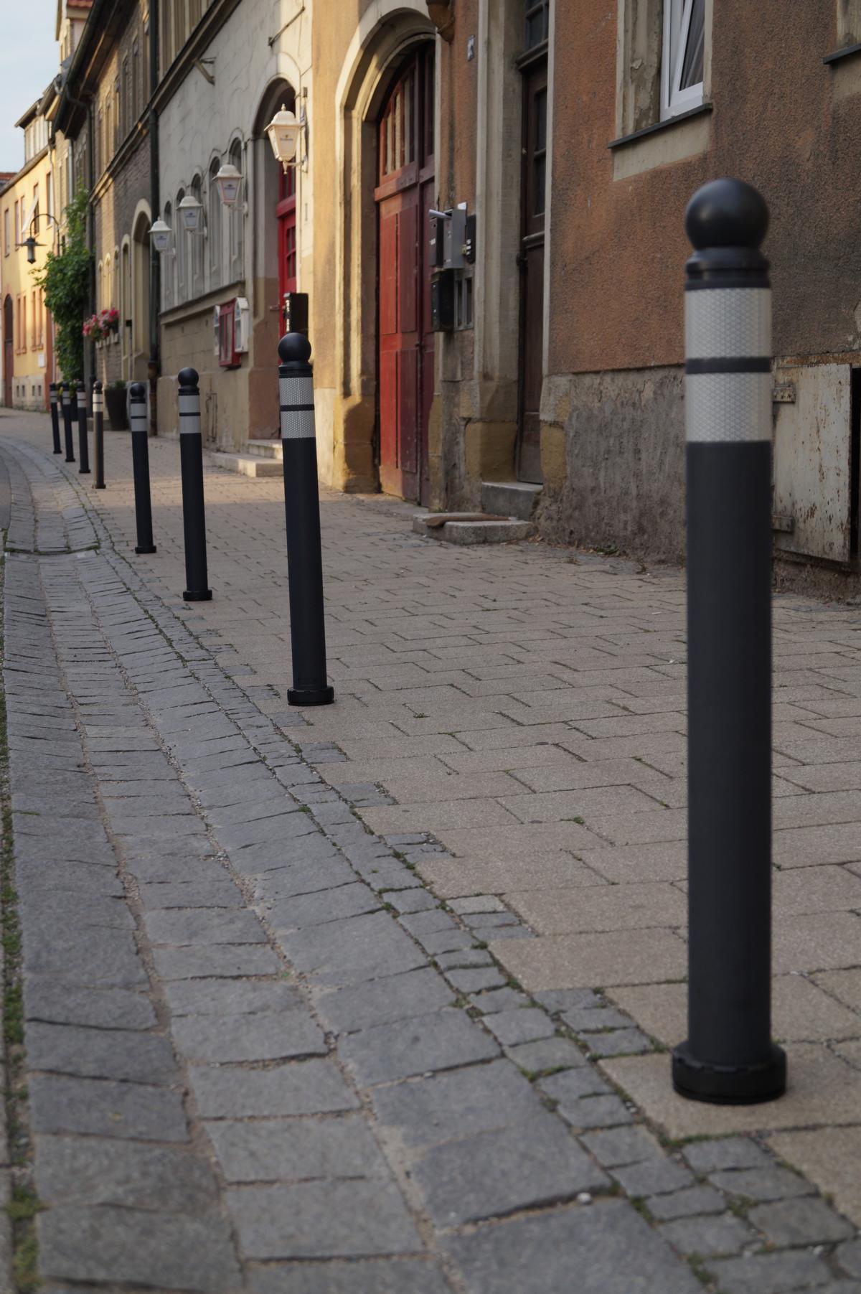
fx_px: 1885
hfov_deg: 25.7
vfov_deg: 37.9
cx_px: 430
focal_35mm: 52
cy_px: 647
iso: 200
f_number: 5
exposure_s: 1/160
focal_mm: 35
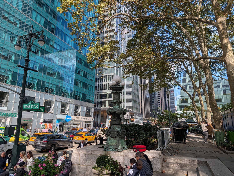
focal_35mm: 24
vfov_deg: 56.9
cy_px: 88
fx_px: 162
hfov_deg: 71.5
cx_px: 117
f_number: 1.68
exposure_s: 1/4926
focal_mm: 6.9
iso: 23
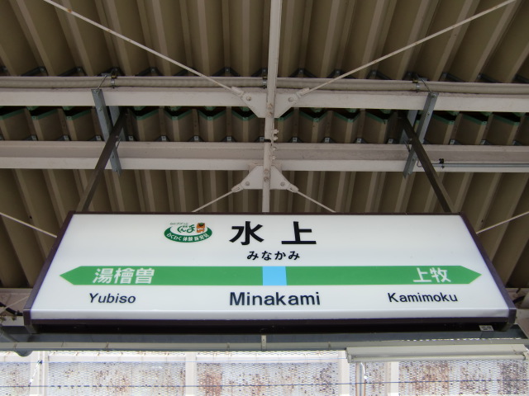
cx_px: 264
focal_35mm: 28
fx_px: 428
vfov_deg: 49.7
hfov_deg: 63.4
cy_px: 198
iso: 64
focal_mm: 4.9
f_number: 2.6
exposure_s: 1/60
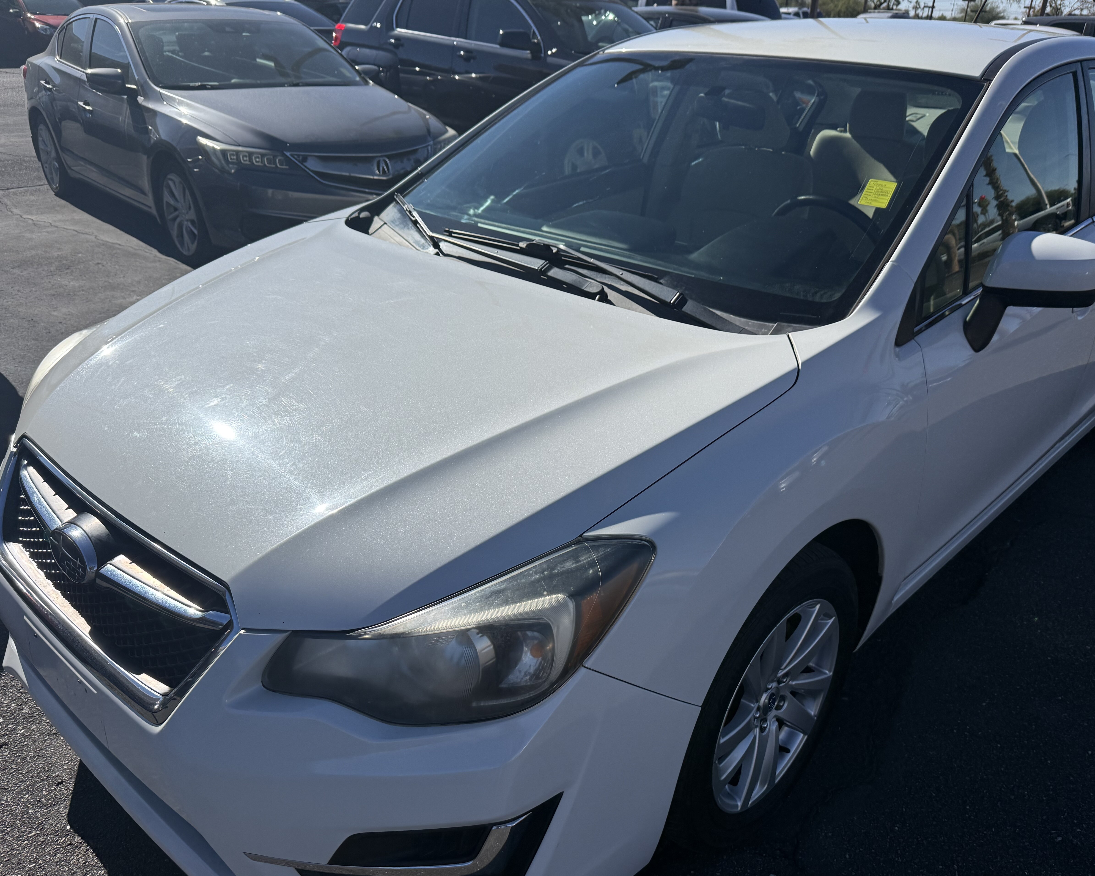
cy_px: 484
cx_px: 574
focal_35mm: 28
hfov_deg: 62.2
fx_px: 907
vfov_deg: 51.4
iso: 125
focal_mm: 6.76
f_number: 1.78
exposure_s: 1/11905
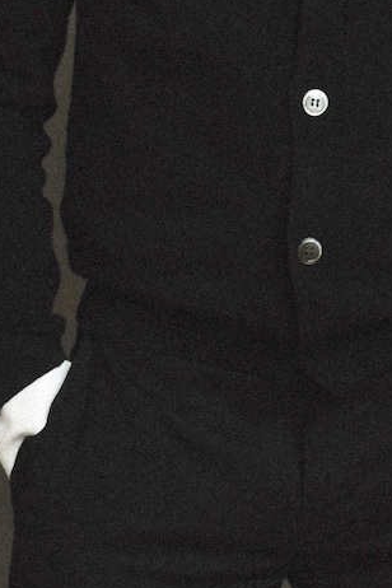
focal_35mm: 117
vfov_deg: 16.5
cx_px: 384
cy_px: -172
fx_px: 1911
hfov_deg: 11.6
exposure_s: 1/30
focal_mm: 24
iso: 200
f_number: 7.1
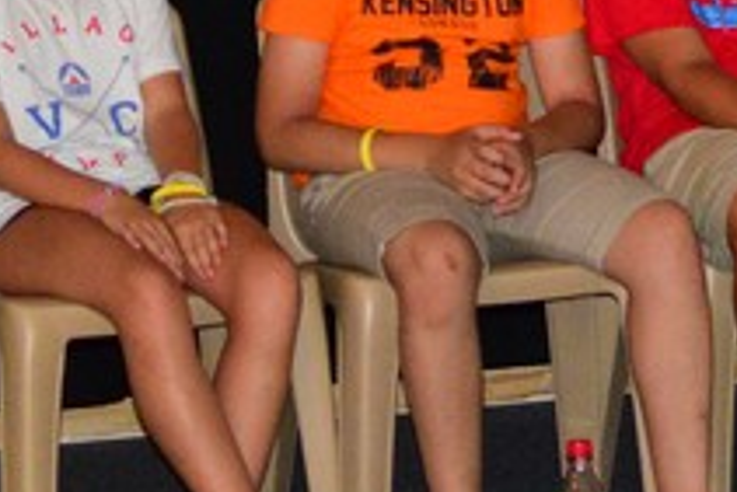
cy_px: -65
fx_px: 5212
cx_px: 1111
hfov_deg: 7.9
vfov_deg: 5.4
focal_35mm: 254
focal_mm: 35
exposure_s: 1/200
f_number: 1.8
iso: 3200
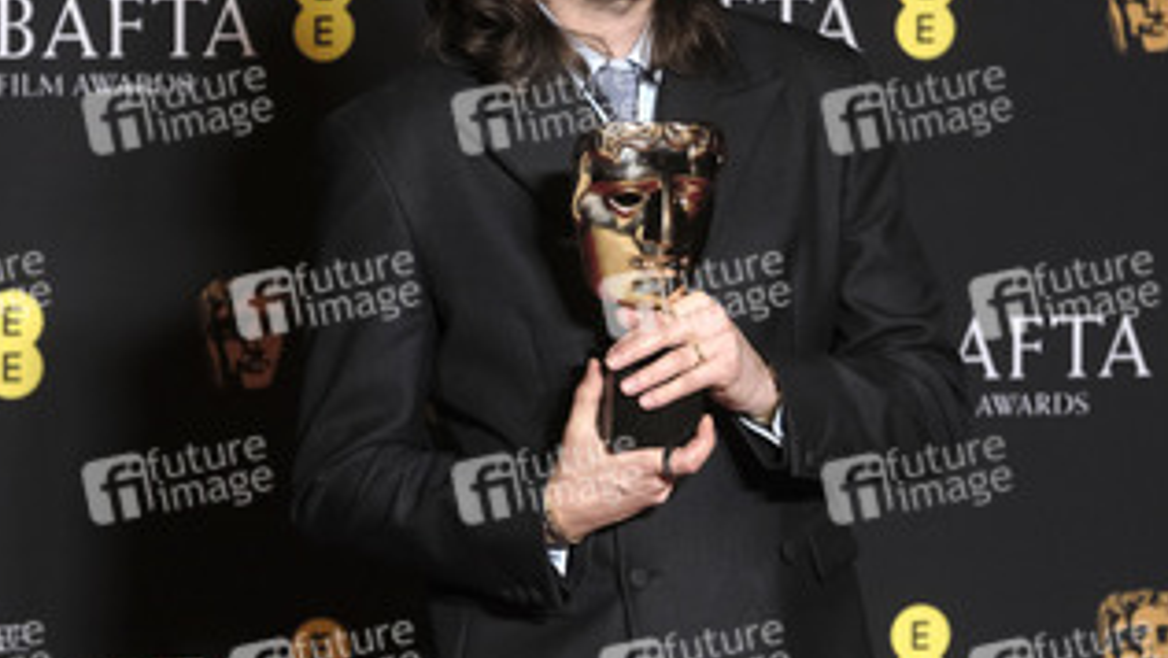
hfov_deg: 10.6
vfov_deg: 6.0
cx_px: 597
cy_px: 203
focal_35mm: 203
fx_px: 6289
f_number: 2.8
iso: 1600
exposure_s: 1/200
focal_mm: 90.6
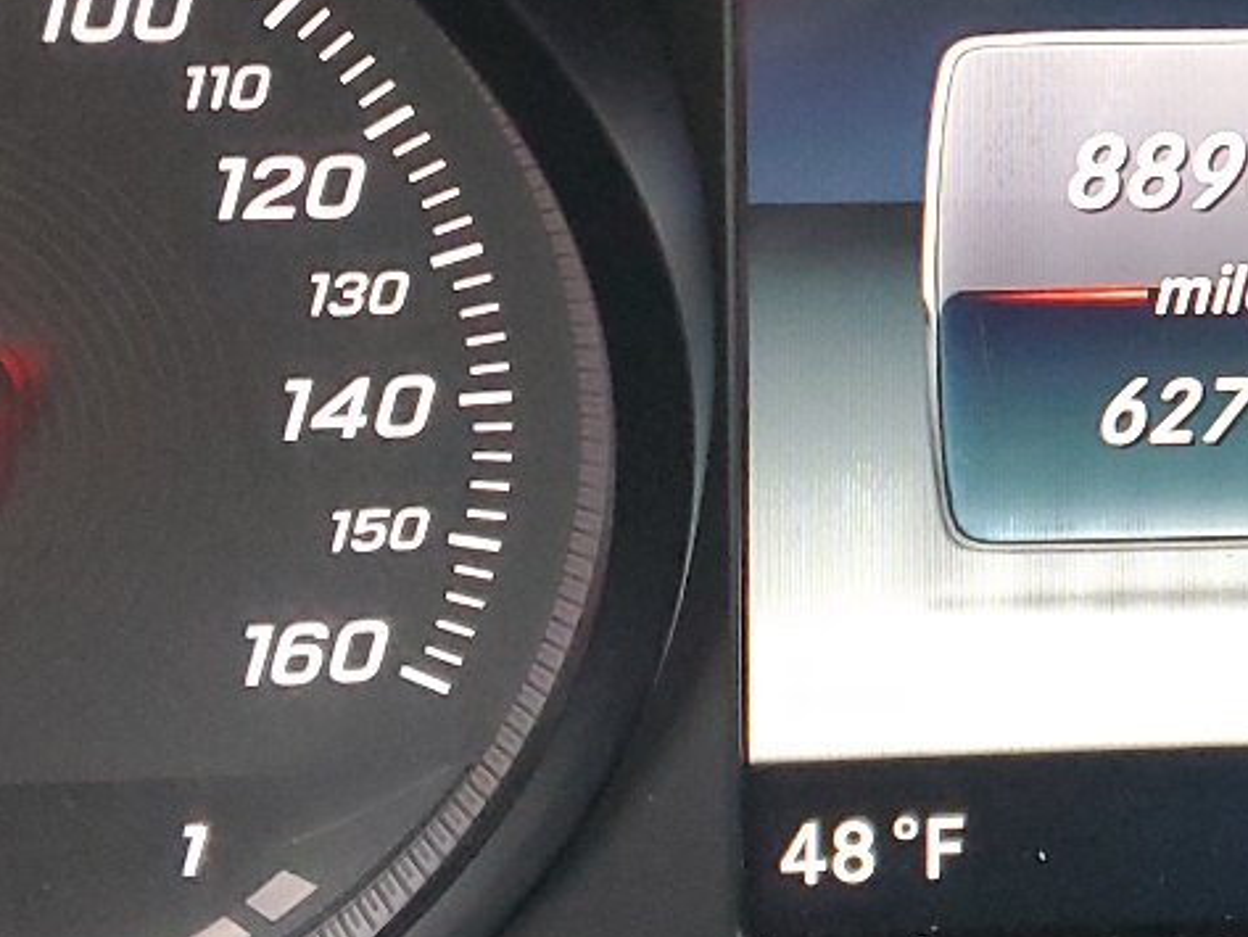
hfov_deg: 21.8
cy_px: 214
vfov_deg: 16.7
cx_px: 1095
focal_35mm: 88
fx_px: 3173
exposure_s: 1/60.2
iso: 281
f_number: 1.5
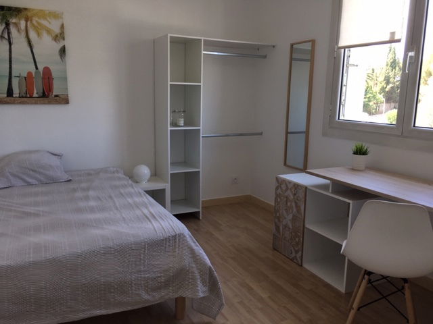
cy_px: 162
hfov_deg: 61.7
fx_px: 363
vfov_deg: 48.2
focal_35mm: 29
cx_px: 216
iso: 25
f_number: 2.2
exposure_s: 1/52
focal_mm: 4.15
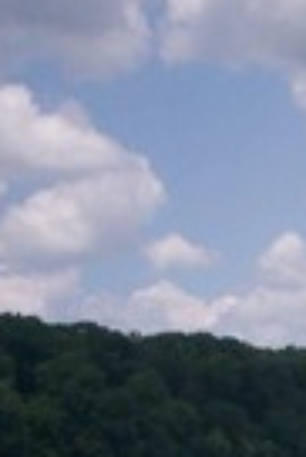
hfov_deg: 9.0
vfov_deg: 13.4
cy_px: 610
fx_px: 1869
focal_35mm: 147
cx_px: 531
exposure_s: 1/1053
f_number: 4.5
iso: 100
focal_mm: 6
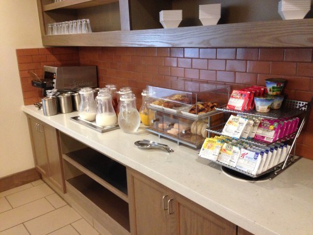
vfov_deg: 42.9
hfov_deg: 55.4
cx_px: 156
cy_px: 118
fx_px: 298
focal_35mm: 33
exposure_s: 1/20
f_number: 2.4
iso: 320
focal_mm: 4.12
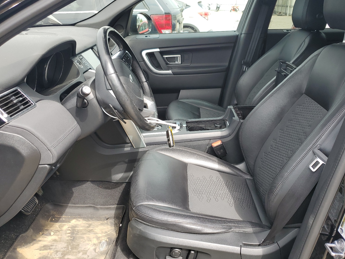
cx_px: 191
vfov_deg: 48.2
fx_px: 289
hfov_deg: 61.5
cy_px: 121
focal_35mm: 29
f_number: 1.5
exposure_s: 1/435
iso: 50
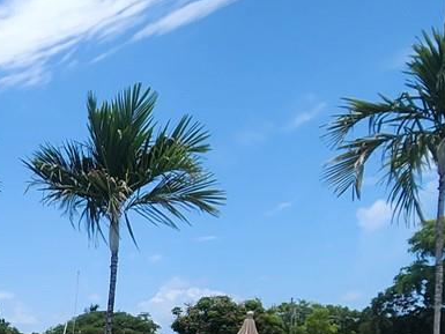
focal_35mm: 54
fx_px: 694
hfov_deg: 29.2
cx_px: -125
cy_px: 358
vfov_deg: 25.3
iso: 50
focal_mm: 2.2
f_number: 2.2
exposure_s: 1/1967
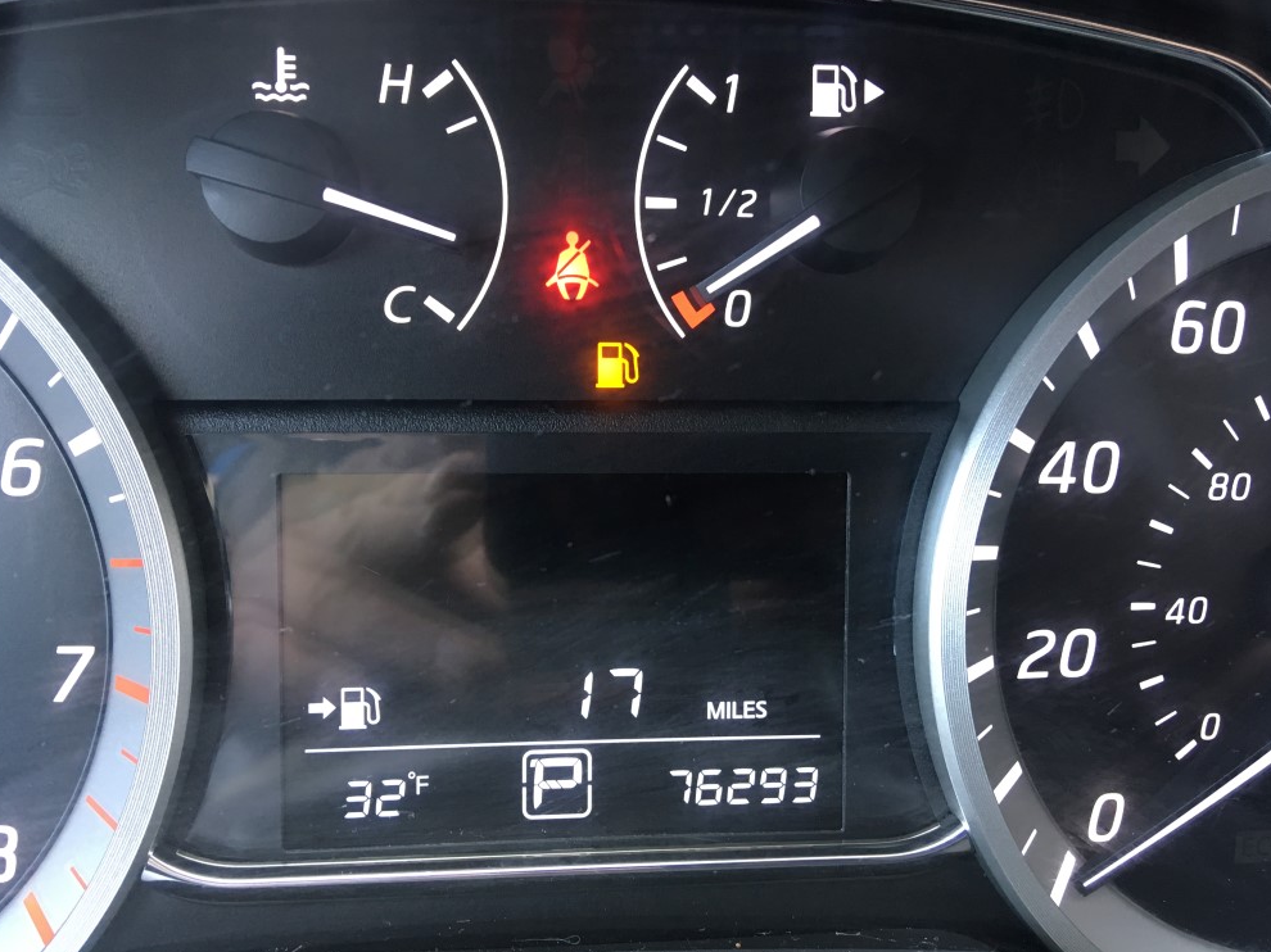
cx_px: 639
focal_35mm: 30
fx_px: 1101
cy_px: 467
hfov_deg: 60.0
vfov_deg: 46.8
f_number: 2.2
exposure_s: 1/30
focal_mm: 4.15
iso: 80
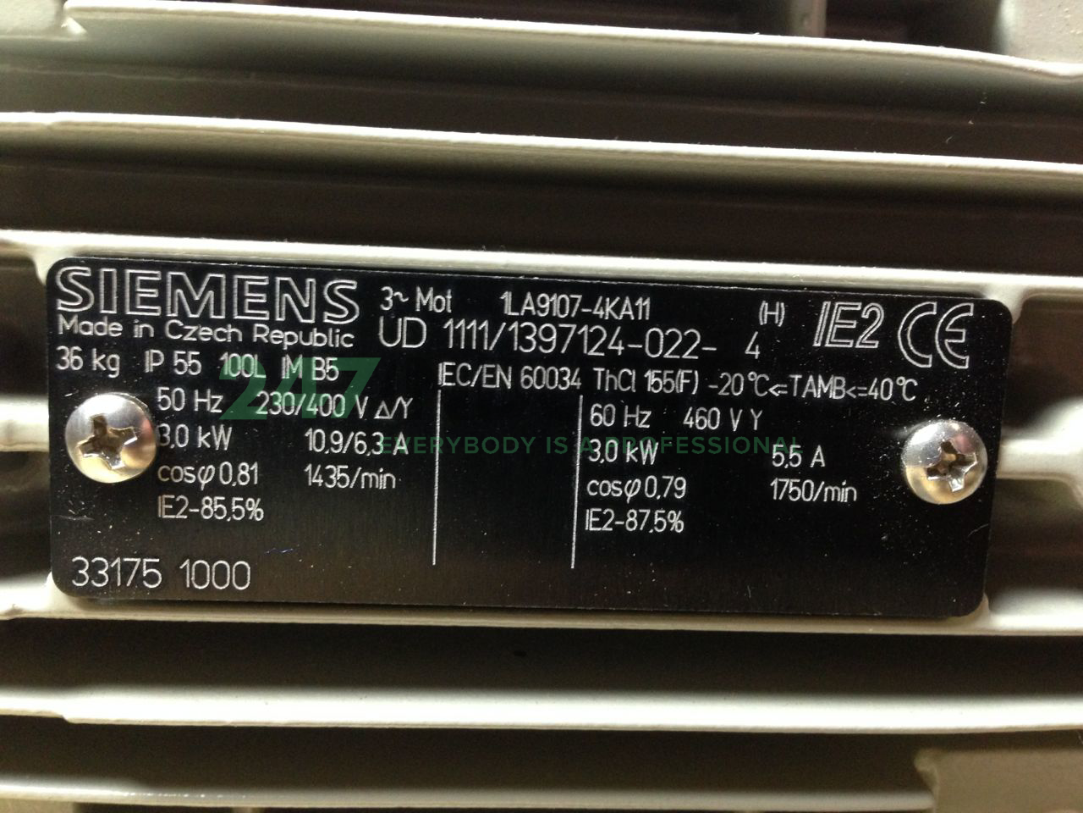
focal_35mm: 33
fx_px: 1032
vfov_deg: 42.9
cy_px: 406
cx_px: 542
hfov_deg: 55.4
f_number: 2.4
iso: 250
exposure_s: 1/20
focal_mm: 4.12
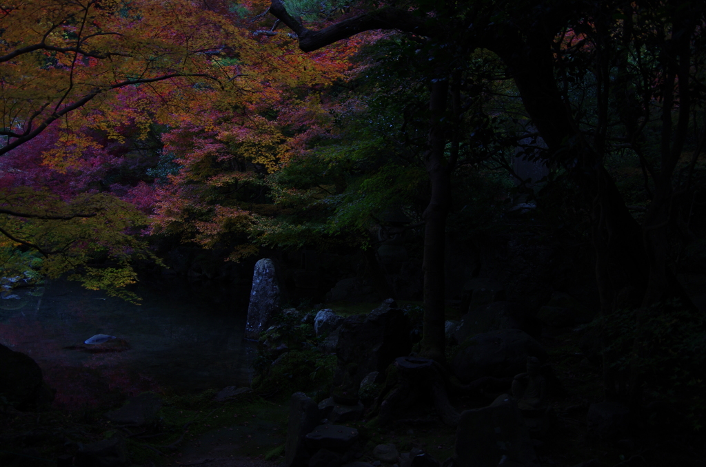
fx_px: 607
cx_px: 353
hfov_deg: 60.4
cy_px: 234
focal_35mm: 31
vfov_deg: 42.1
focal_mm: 21
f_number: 5.6
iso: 400
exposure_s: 1/200
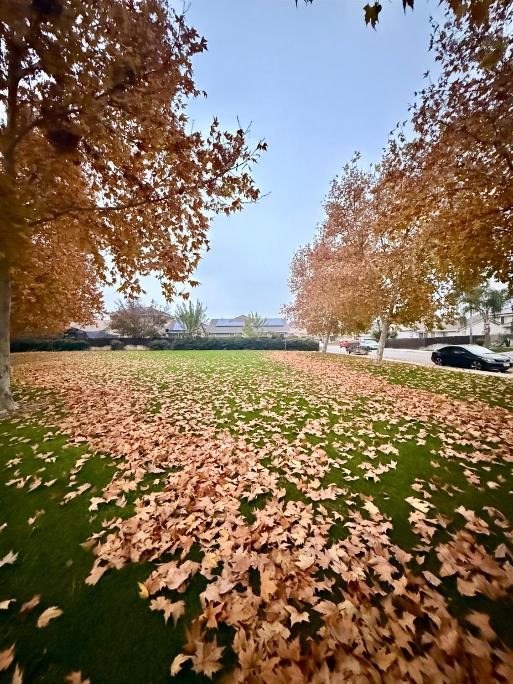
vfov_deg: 102.1
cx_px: 256
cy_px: 342
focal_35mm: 14
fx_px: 277
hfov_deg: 85.7
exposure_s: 1/30
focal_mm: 2.22
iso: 2000
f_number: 2.2
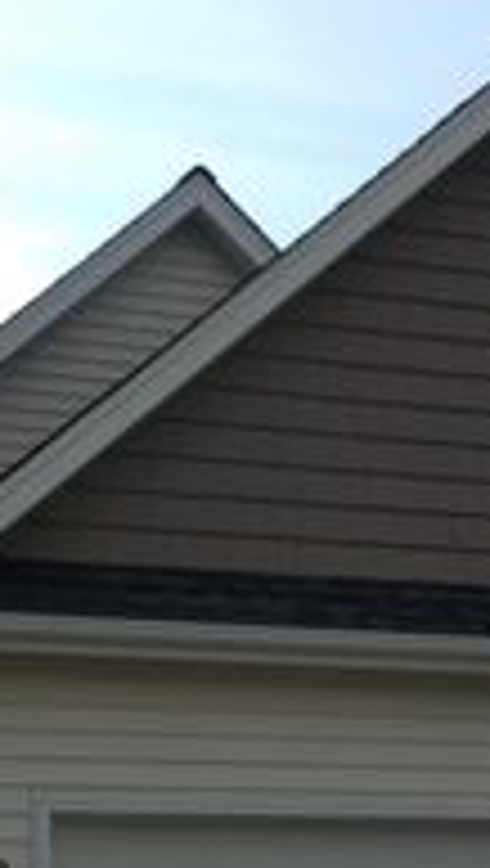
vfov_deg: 22.5
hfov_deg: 12.9
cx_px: 459
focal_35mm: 93
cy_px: 731
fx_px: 2142
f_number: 2.4
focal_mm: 4.13
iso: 50
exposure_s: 1/1506
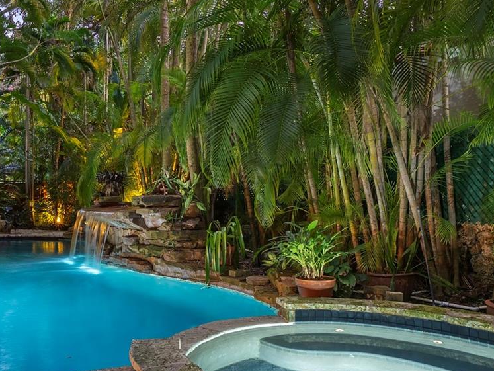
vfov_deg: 40.7
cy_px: 204
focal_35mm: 35
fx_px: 500
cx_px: 133
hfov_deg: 50.7
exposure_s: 2
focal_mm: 17
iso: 1000
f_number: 8
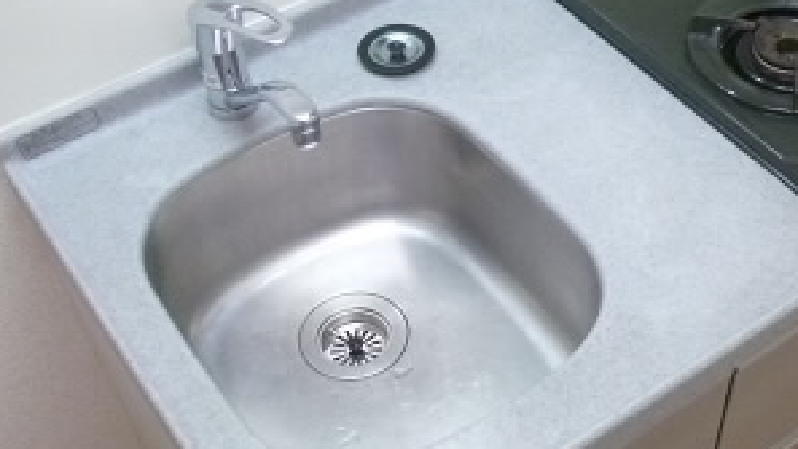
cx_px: 511
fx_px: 1143
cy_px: 261
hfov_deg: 38.2
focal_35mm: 54
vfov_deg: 22.2
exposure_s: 1/60
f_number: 2.2
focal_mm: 4.3
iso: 400
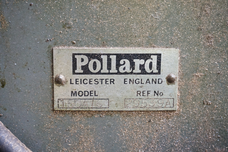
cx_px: 114
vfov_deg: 24.4
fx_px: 351
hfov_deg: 36.0
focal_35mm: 56
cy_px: 76
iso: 3200
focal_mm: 37
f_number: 5.6
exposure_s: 1/20
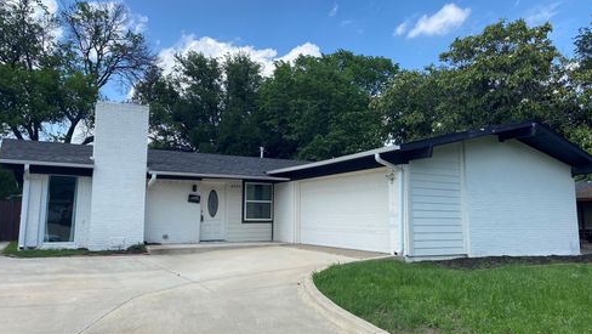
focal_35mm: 29
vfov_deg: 40.2
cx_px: 290
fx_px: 455
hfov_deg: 66.0
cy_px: 167
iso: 32
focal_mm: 4.25
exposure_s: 1/2028
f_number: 1.8
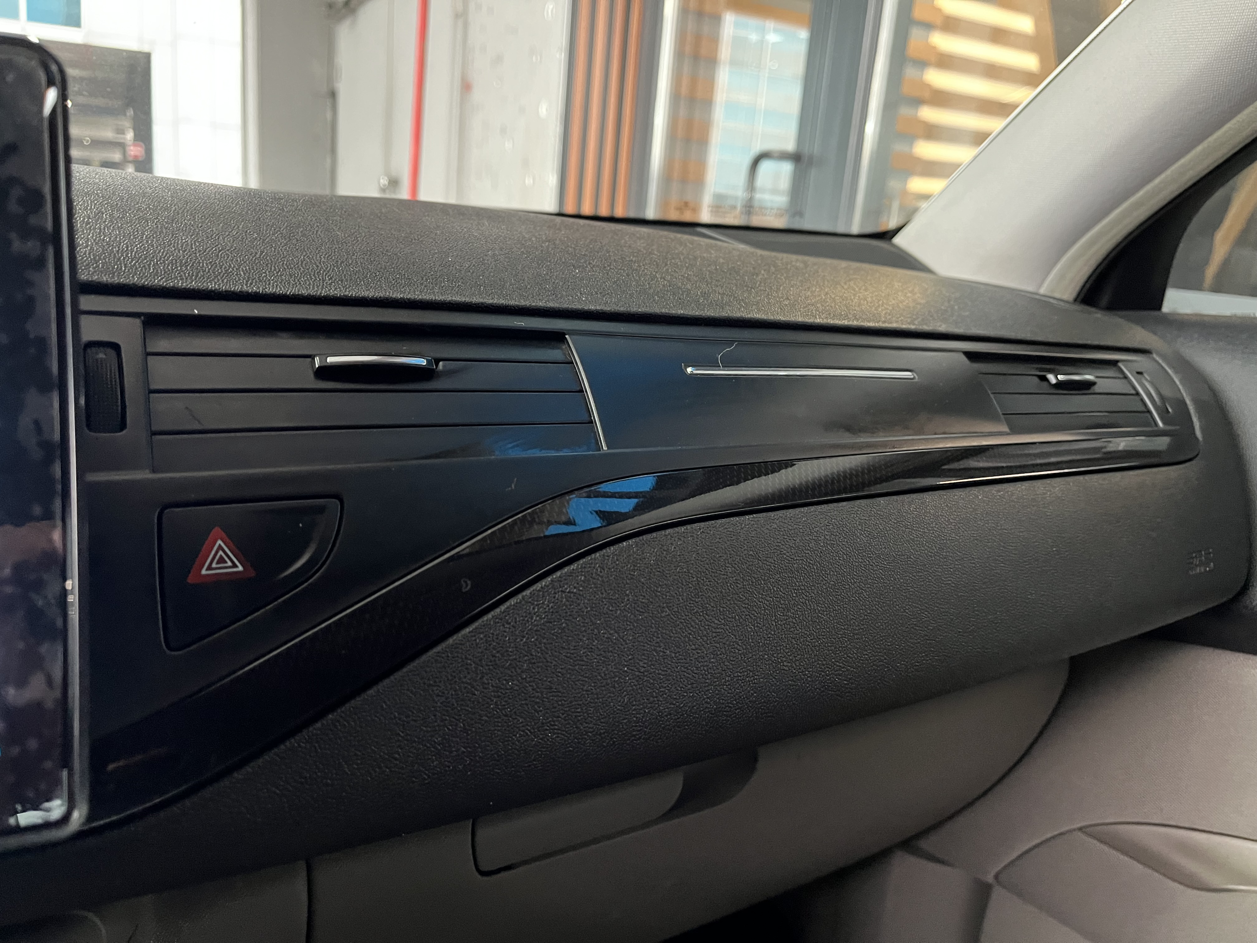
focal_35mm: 26
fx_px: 944
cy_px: 472
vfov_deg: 53.1
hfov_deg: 67.3
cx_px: 628
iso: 640
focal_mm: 5.1
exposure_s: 1/30
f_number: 1.6
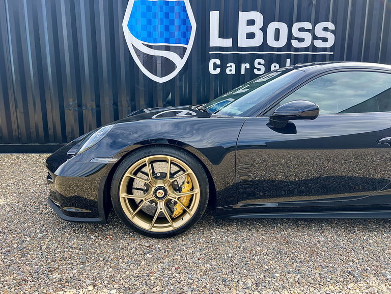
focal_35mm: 26
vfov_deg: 53.1
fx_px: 294
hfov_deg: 67.3
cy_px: 147
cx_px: 196
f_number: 1.5
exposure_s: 1/887
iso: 50
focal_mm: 5.7
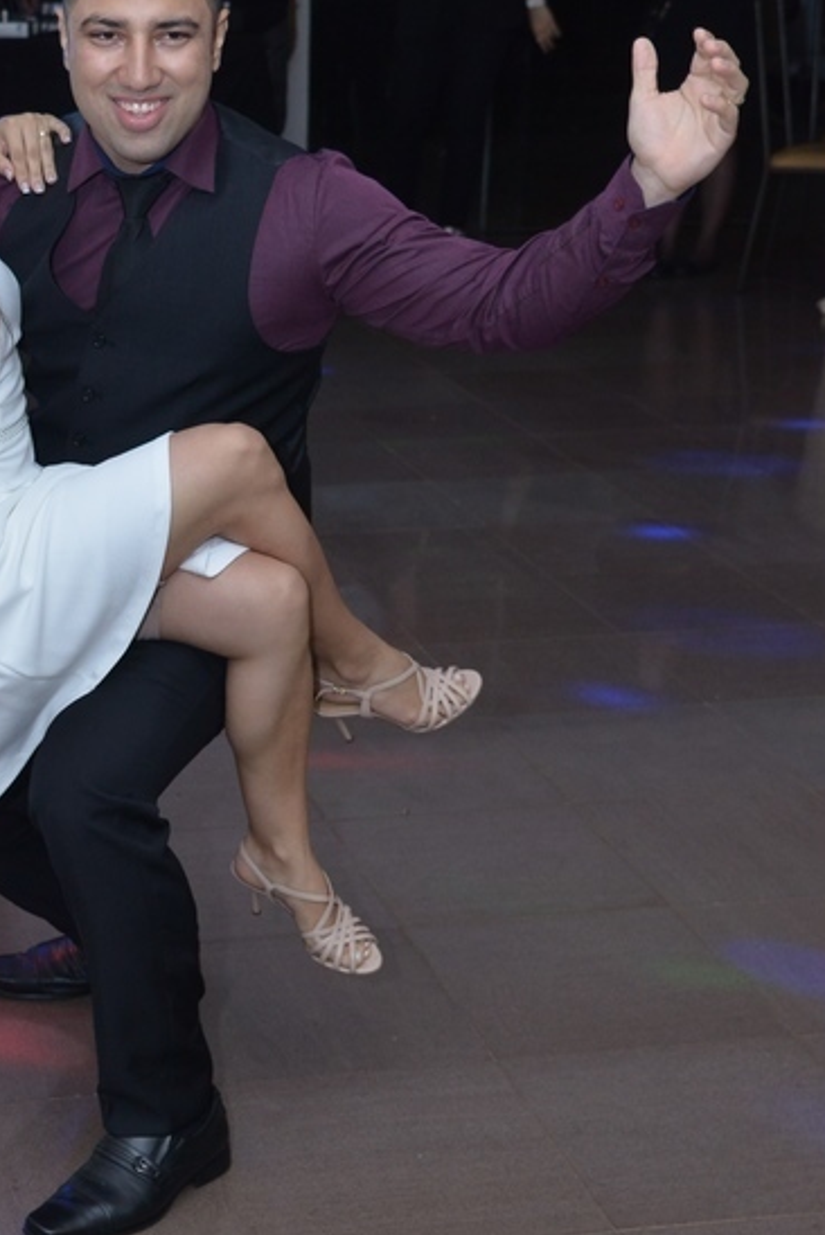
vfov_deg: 29.2
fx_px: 2369
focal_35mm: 69
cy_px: 599
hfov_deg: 19.3
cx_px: 35
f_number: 4.5
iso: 1600
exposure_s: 1/80
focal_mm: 35
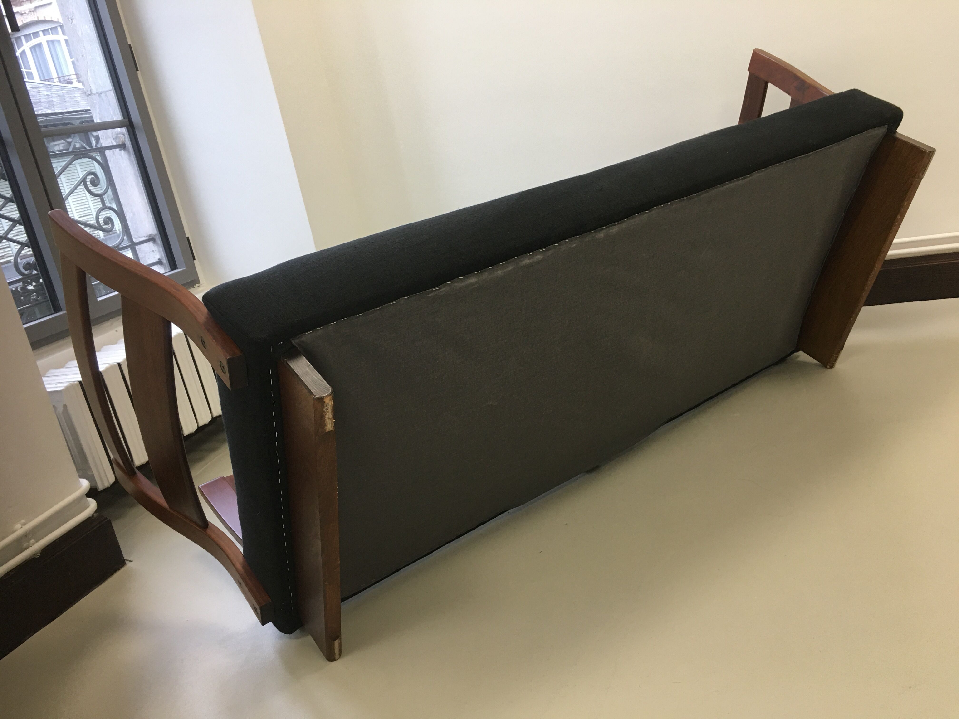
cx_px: 480
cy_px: 360
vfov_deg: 48.2
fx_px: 803
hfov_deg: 61.7
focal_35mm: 29
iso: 50
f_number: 2.2
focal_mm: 4.15
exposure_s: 1/33
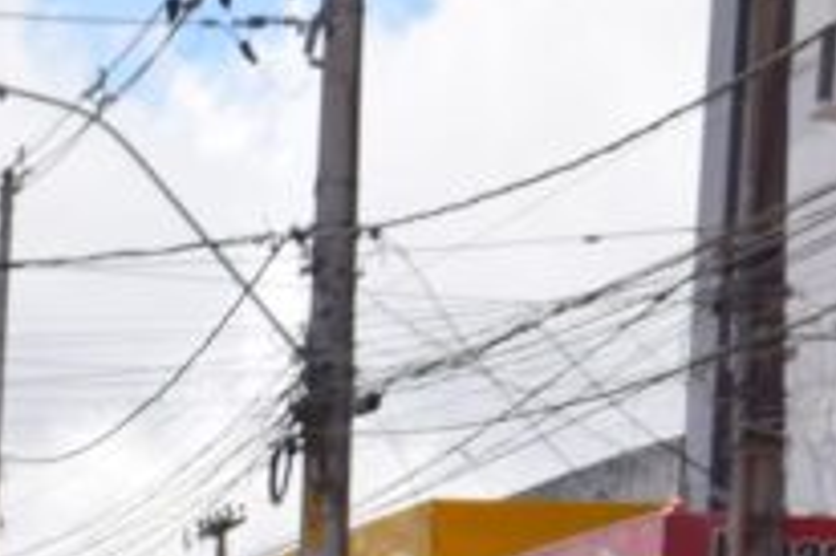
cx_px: -418
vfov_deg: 5.0
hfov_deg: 7.5
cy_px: 915
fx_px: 6265
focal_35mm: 270
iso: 100
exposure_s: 1/200
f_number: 11
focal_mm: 50
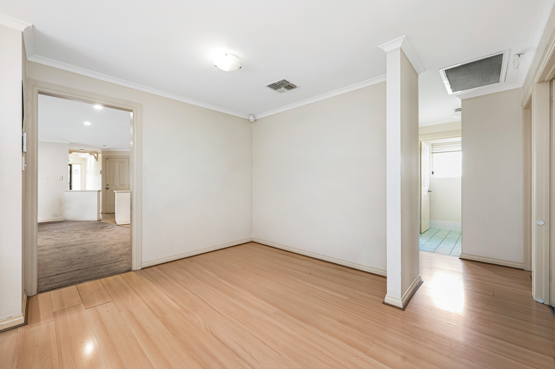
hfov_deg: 104.3
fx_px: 216
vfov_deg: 81.1
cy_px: 184
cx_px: 278
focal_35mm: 14
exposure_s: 1/2
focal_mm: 14
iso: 50
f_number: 7.1
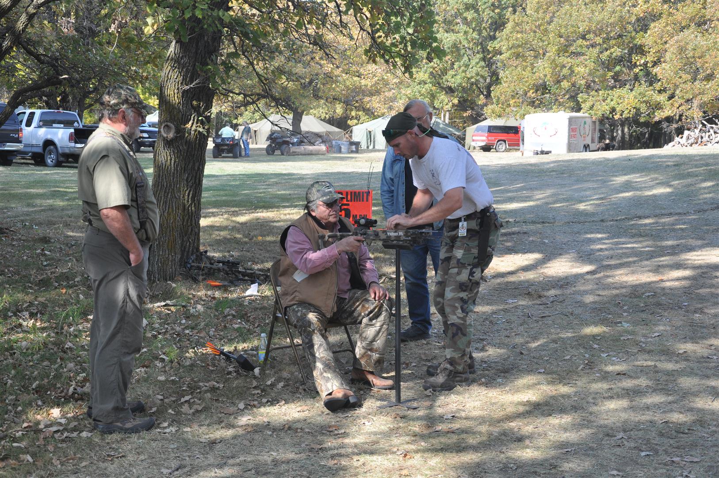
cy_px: 239
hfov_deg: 35.1
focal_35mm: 57
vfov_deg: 23.7
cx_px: 360
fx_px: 1137
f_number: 6.3
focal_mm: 38
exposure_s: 1/160
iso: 200
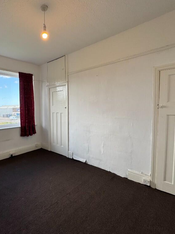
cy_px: 116
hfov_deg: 65.8
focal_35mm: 19
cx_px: 51
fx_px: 128
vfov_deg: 84.7
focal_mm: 2.22
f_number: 2.2
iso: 40
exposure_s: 1/140
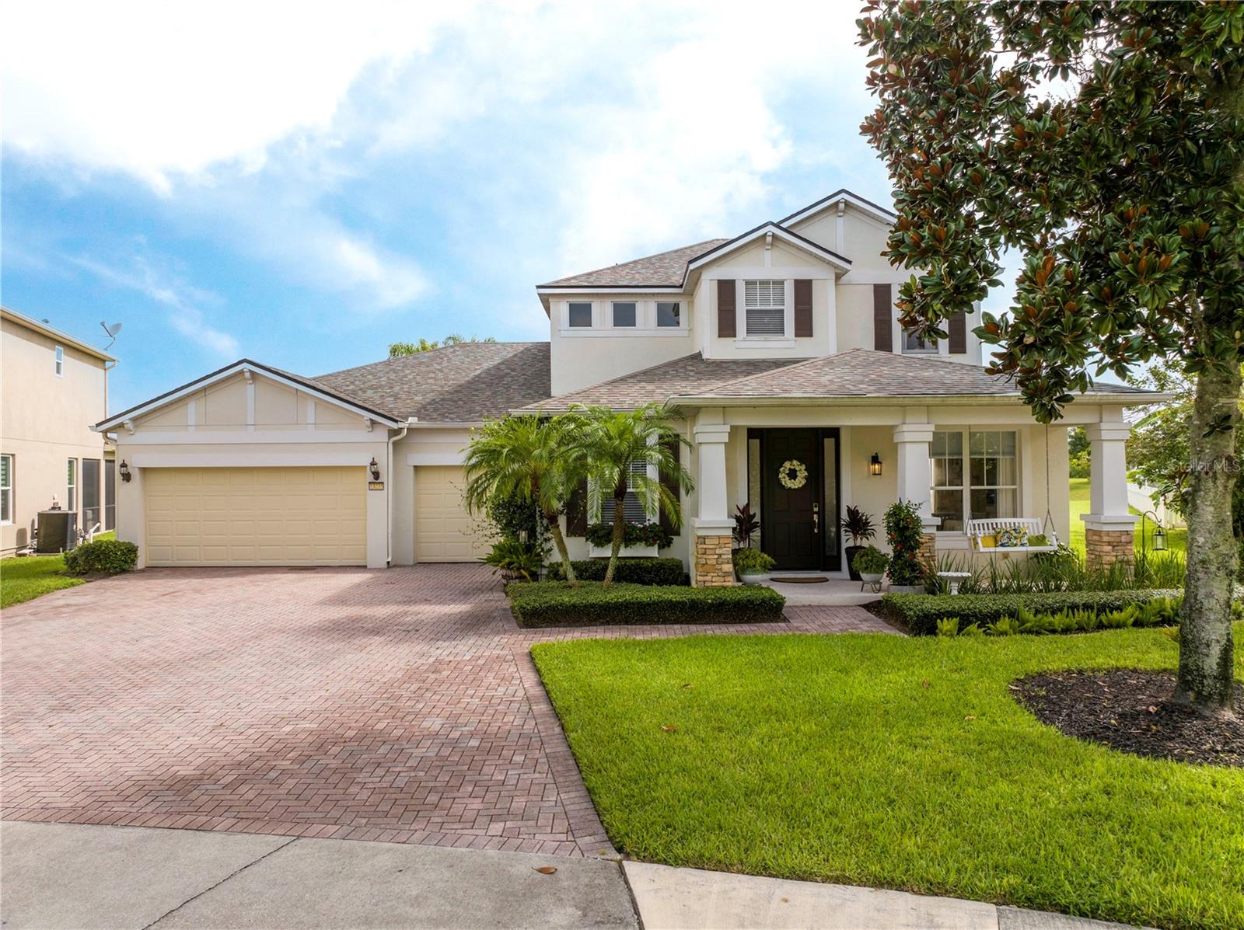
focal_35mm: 24
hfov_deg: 71.6
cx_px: 622
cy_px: 465
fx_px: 862
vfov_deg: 56.7
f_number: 2.8
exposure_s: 1/3200
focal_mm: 12.29
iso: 370
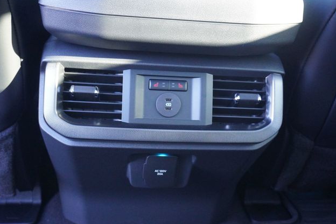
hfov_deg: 50.1
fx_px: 359
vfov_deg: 34.6
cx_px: 168
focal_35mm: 39
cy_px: 112
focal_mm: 25
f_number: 5
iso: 6400
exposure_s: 1/160
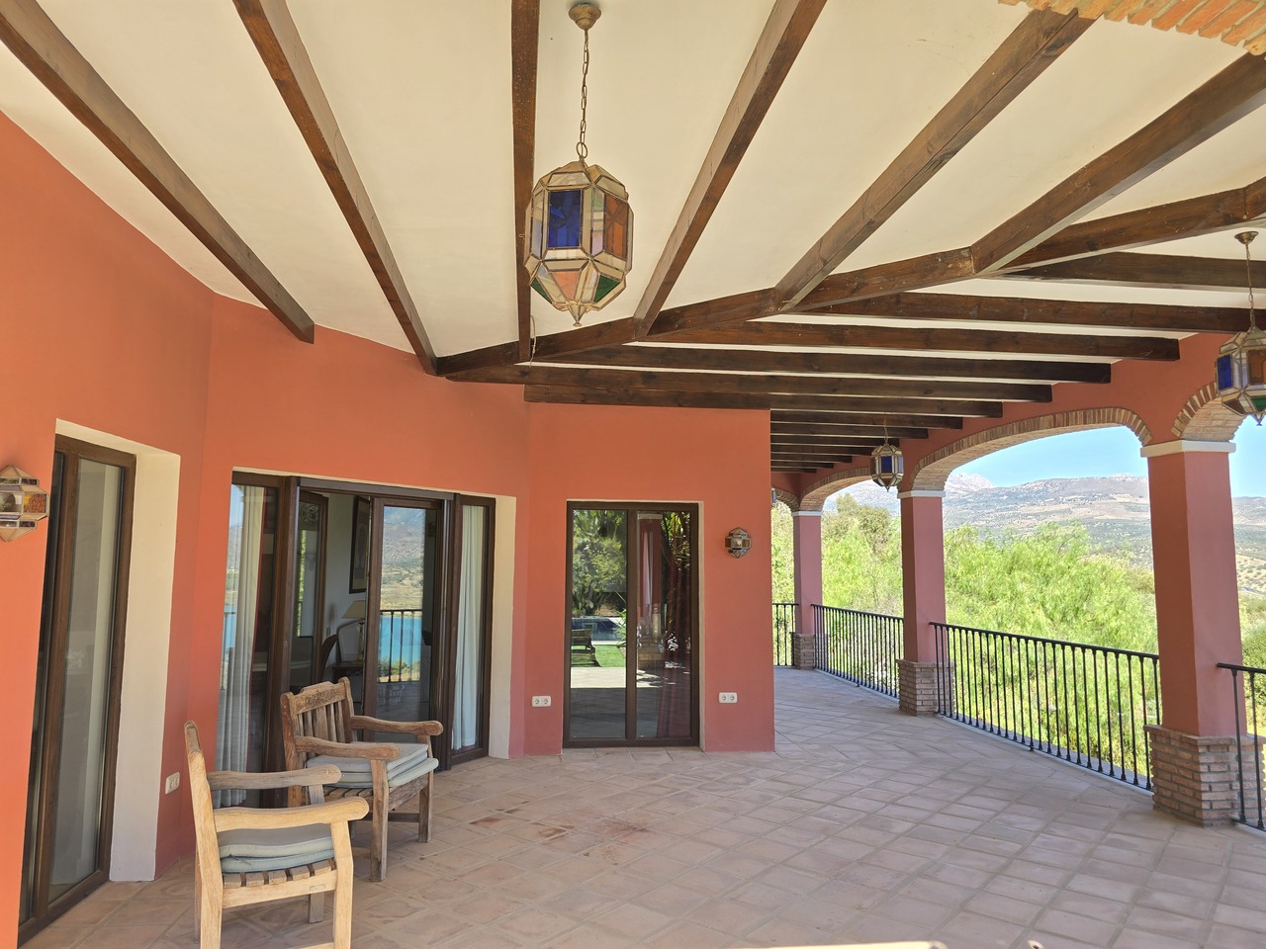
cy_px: 474
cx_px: 633
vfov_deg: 58.9
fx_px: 841
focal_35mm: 23
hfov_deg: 73.9
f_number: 1.7
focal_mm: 6.3
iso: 12
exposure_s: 1/180
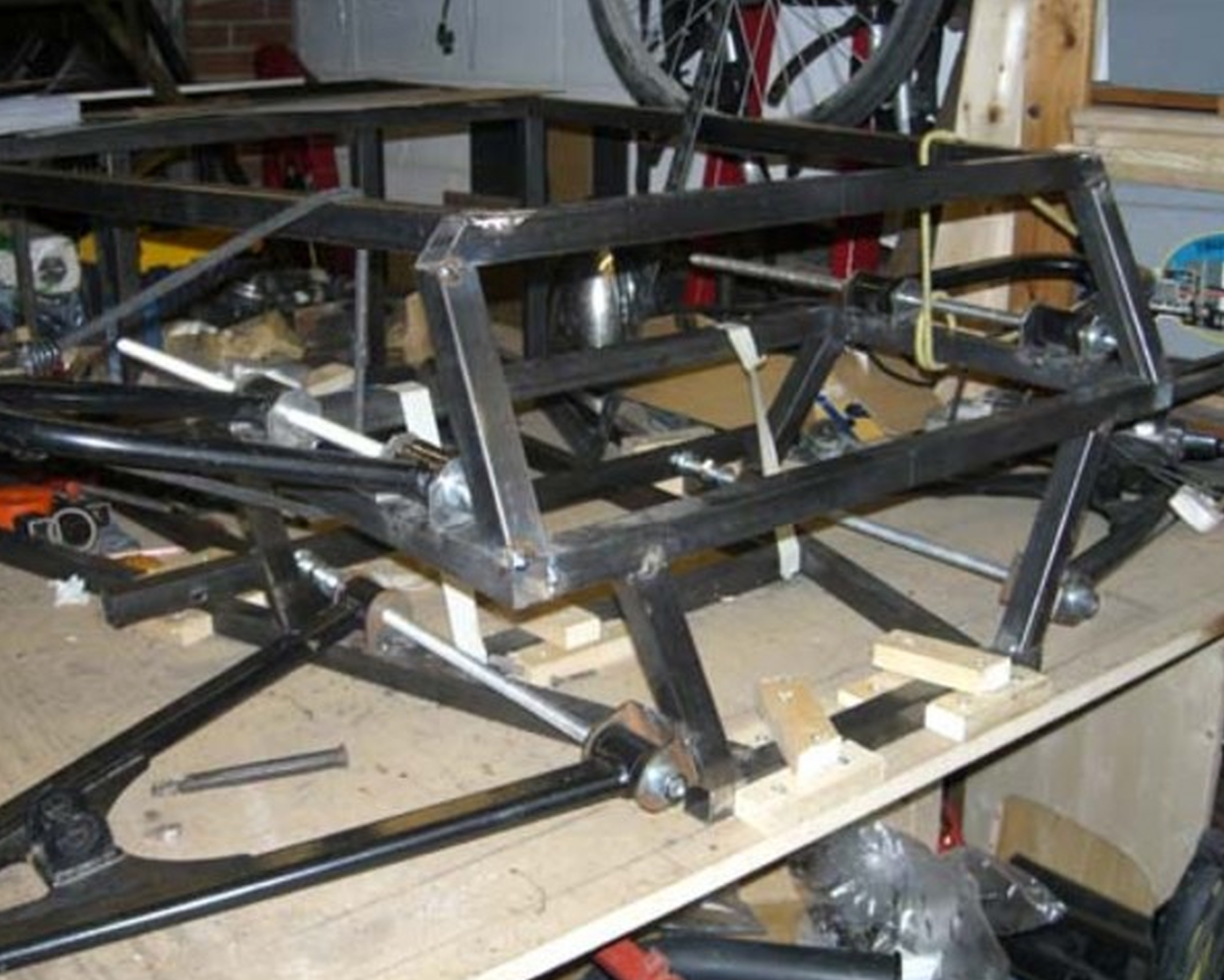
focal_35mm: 40
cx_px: 572
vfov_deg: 37.4
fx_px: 1450
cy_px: 491
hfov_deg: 45.7
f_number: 2.8
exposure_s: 1/60
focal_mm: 7.9
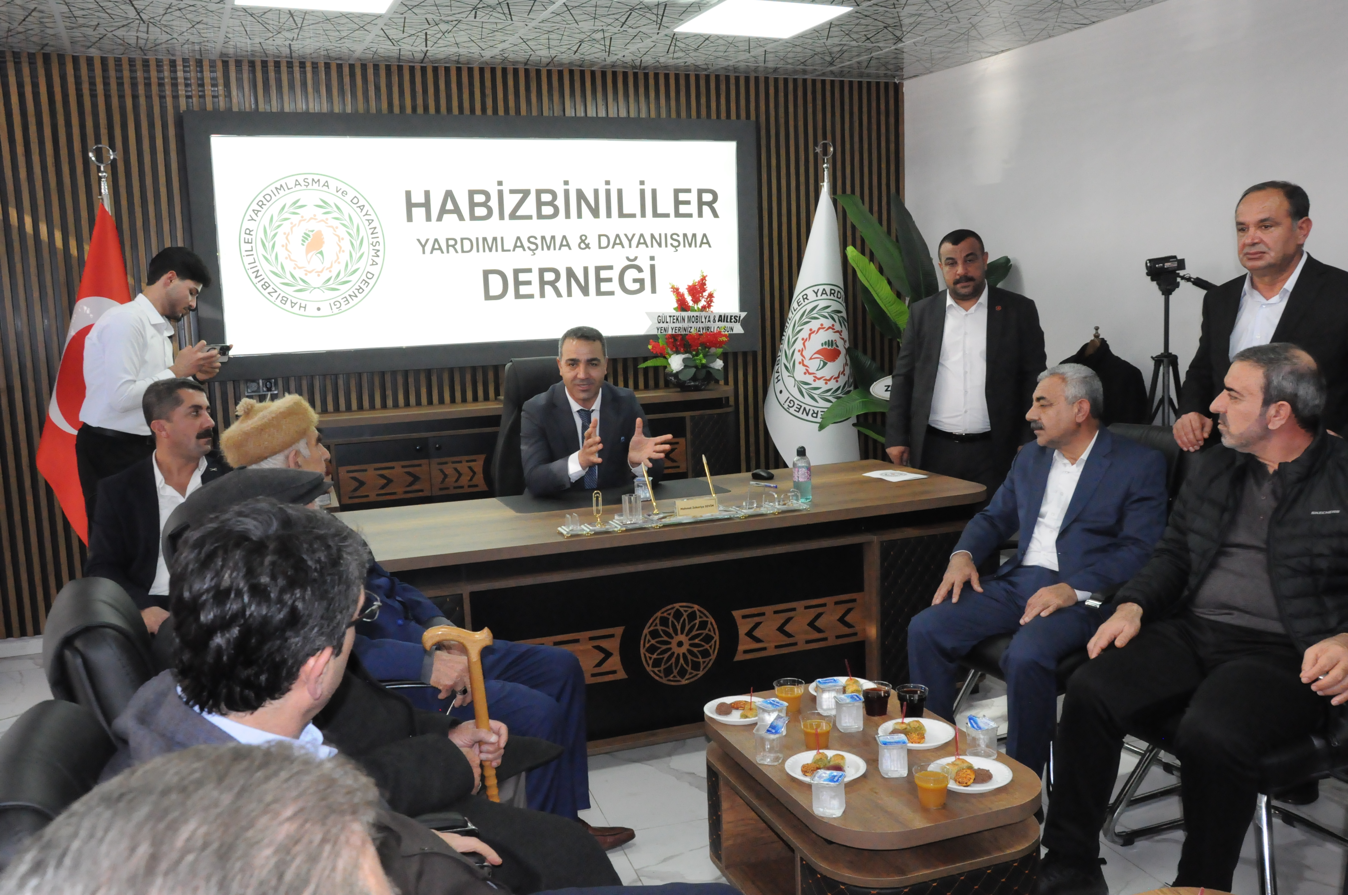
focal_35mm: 32
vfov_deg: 41.6
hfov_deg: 59.6
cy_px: 448
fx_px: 1178
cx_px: 674
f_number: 8
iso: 3200
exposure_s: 1/200
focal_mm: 21
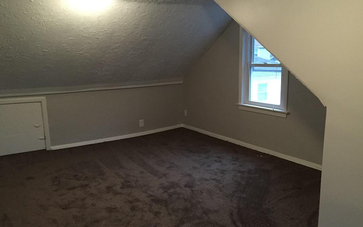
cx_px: 182
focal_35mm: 31
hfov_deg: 61.2
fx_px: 307
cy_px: 120
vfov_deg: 40.6
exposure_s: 1/30
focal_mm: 4.15
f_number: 2.2
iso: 250
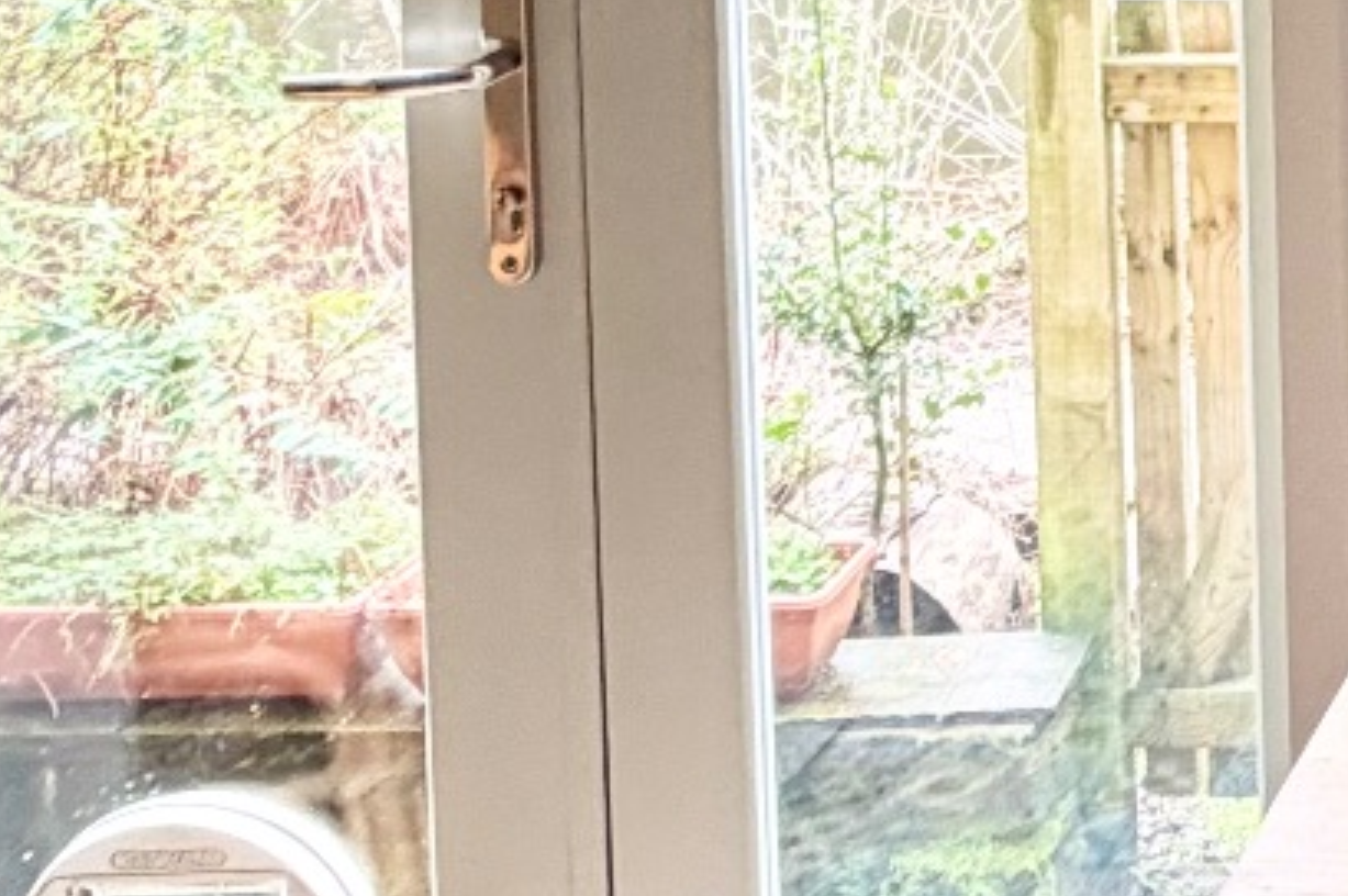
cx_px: 2096
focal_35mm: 73
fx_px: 2731
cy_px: -441
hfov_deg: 22.2
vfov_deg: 16.9
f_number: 2.2
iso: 200
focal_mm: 2.22
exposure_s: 1/100
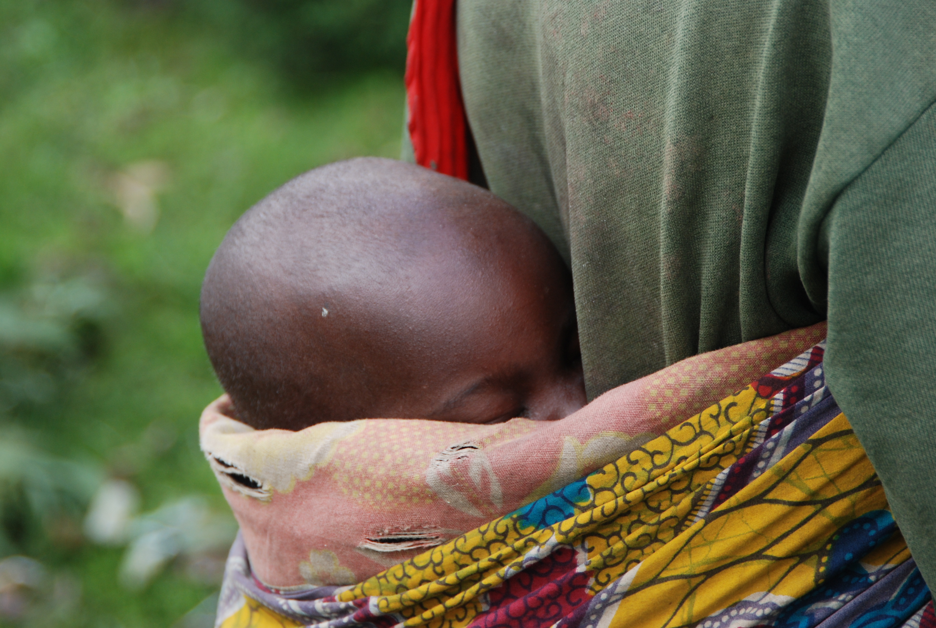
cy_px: 314
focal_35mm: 150
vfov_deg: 9.2
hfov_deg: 13.7
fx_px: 3908
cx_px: 468
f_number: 5.6
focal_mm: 100
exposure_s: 1/250
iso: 250
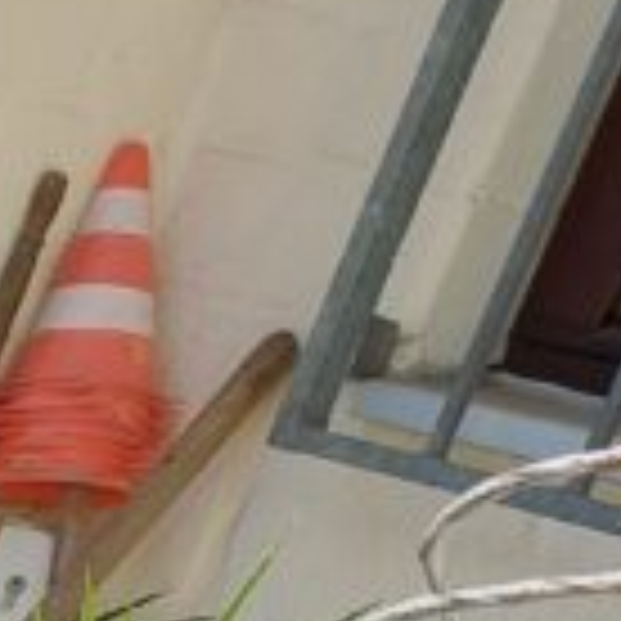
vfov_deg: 11.3
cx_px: -1112
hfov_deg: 10.2
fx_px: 2740
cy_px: 1346
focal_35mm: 135
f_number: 1.8
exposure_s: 1/521
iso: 32
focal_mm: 5.23
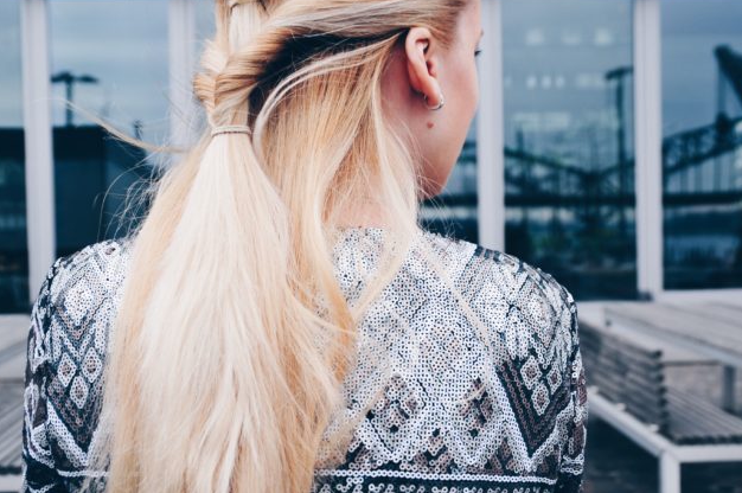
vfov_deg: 26.4
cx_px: 366
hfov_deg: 38.9
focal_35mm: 51
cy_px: 247
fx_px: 1050
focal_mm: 28
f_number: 5
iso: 250
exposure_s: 1/250
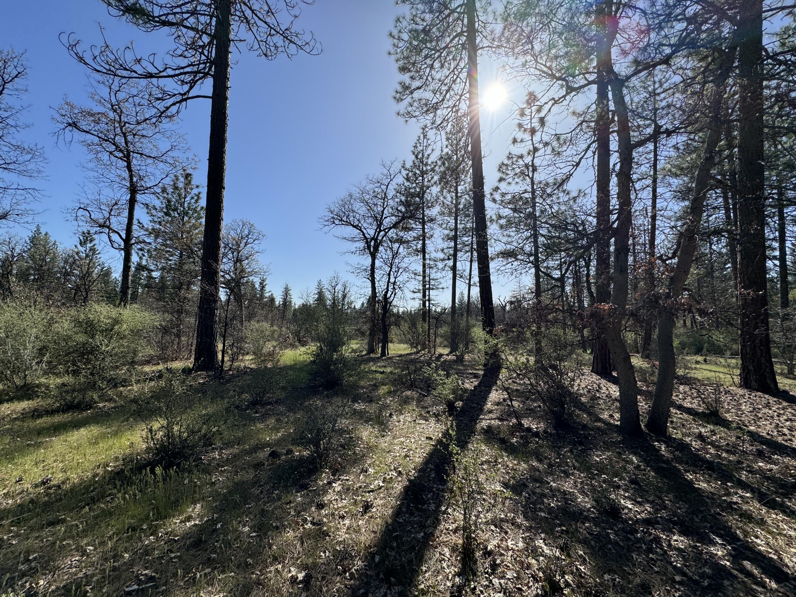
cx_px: 398
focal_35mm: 14
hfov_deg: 102.1
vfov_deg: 85.7
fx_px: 322
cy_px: 298
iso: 50
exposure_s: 1/2342
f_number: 2.2
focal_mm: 2.22
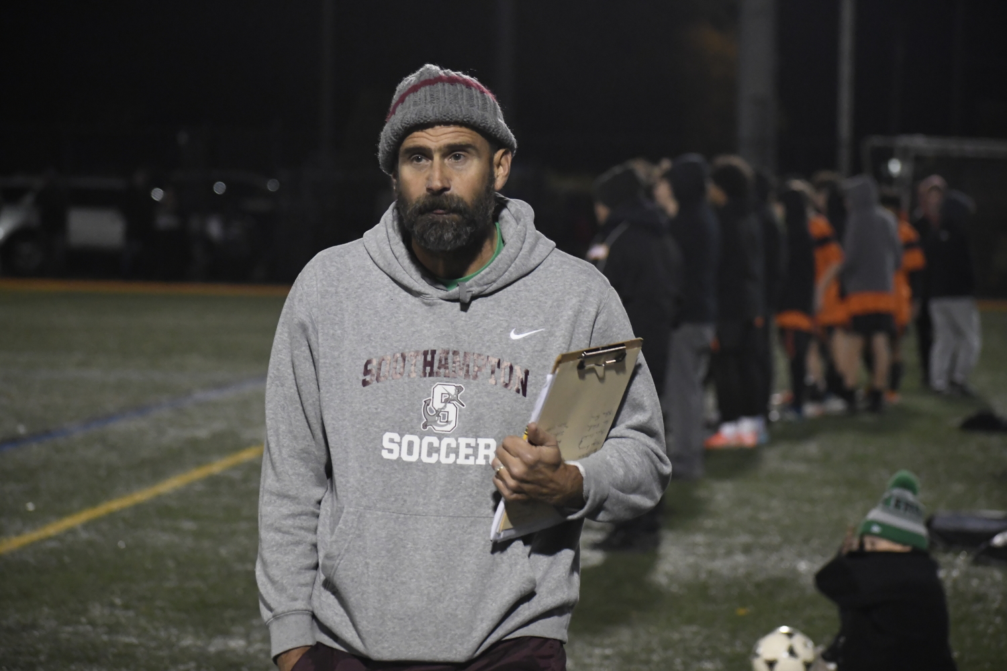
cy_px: 336
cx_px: 504
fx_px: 4867
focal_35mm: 174
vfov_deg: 7.9
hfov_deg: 11.8
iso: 5000
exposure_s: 1/500
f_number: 4.8
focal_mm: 116
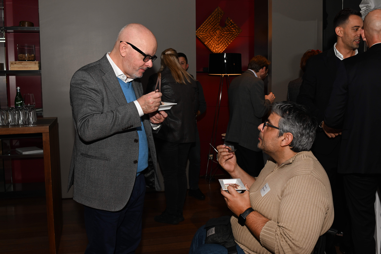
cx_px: 190
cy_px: 127
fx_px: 593
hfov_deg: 35.6
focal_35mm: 56
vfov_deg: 24.2
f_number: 6.3
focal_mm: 56
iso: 640
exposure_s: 1/60
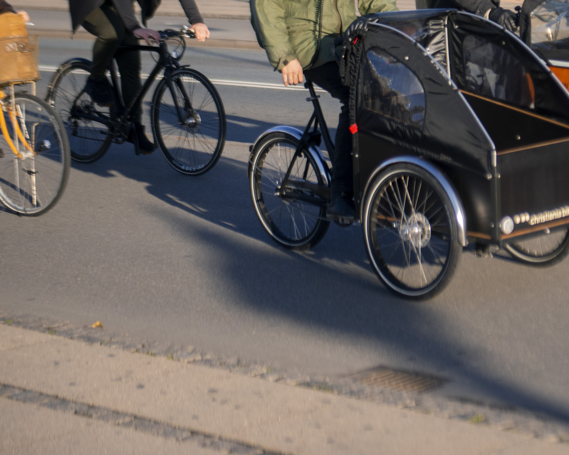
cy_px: 65
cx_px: 526
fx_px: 1903
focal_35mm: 113
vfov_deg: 13.5
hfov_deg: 16.7
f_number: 2.8
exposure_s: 1/6400
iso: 500
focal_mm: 58
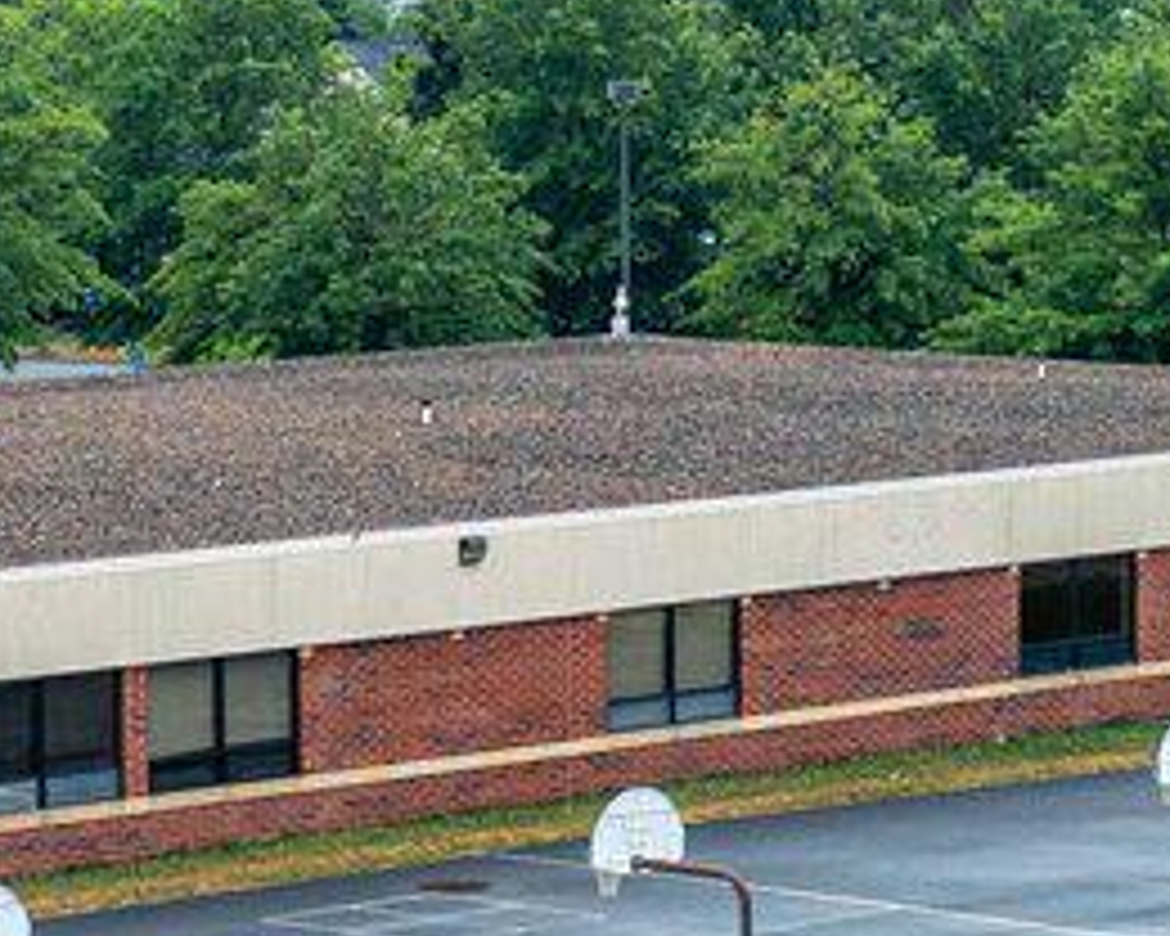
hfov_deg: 9.2
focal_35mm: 207
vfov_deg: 7.5
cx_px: 1526
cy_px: 418
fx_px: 7168
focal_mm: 10.26
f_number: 4
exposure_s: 1/320
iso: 100
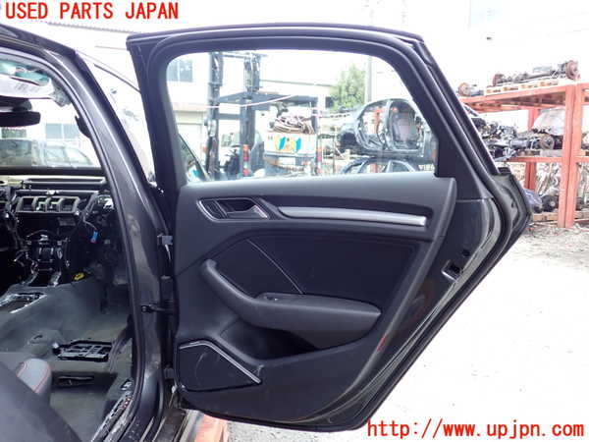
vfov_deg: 46.8
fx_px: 510
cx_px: 294
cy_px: 221
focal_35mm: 30
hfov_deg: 60.0
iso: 160
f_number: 2.3
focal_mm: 5.4
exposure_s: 1/125
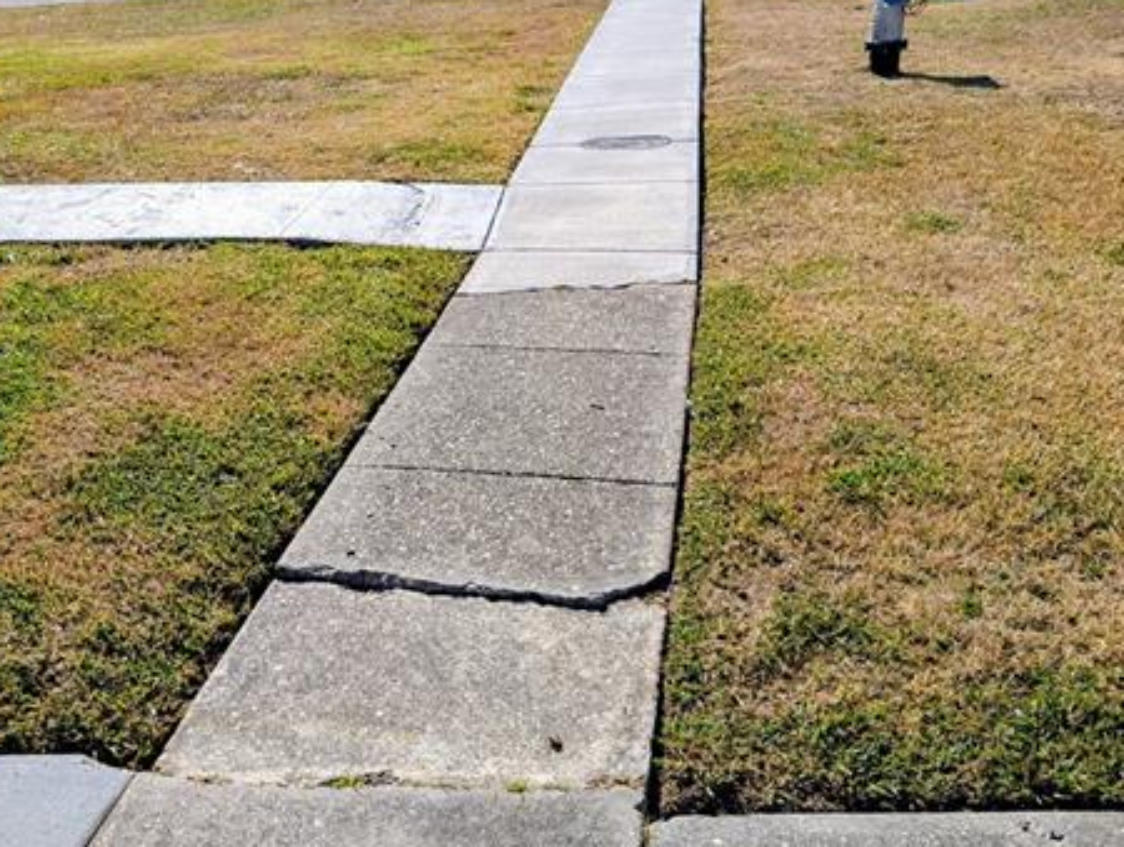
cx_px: 442
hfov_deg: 53.5
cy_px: 452
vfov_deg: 41.9
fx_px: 1106
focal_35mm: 34
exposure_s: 1/2237
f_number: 1.68
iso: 22
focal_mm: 6.9
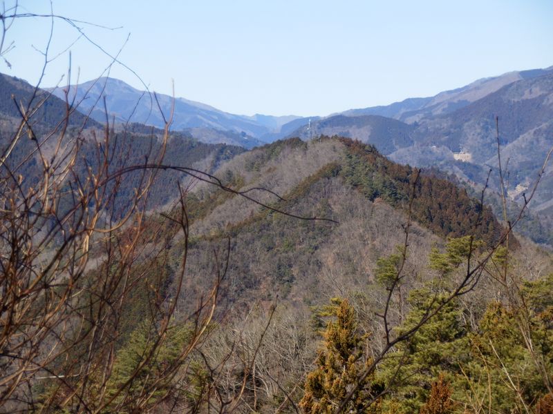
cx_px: 276
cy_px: 207
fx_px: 2205
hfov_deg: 14.3
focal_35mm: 138
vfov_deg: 10.7
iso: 80
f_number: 5.8
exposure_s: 1/250
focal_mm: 24.4
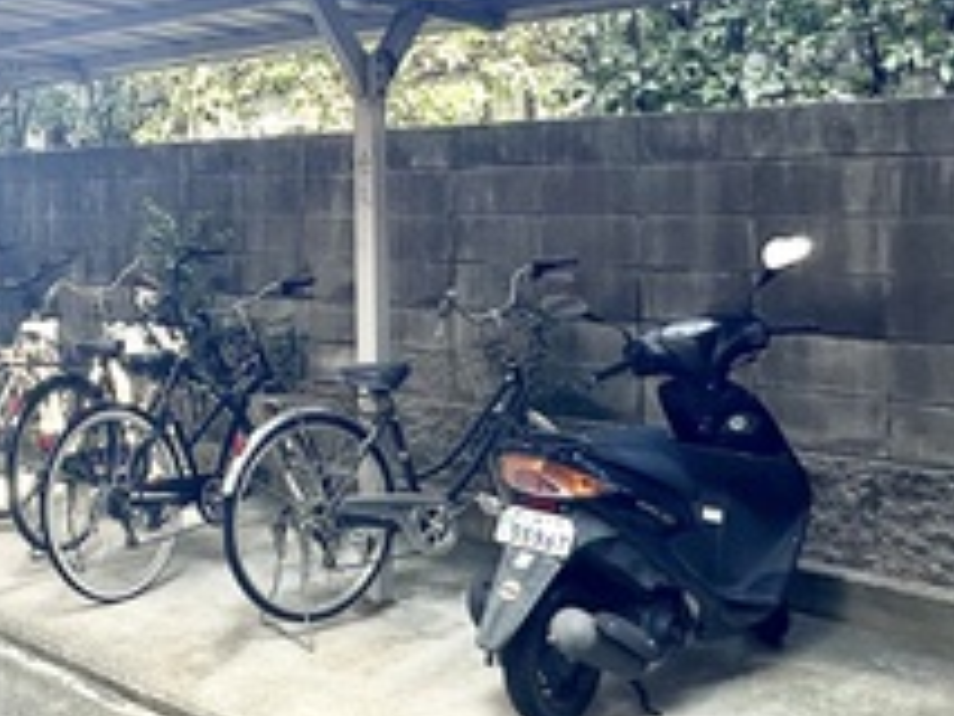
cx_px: -9
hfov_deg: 36.8
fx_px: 1268
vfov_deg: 30.8
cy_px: 154
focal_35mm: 46
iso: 40
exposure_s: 1/361
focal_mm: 2.22
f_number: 2.2
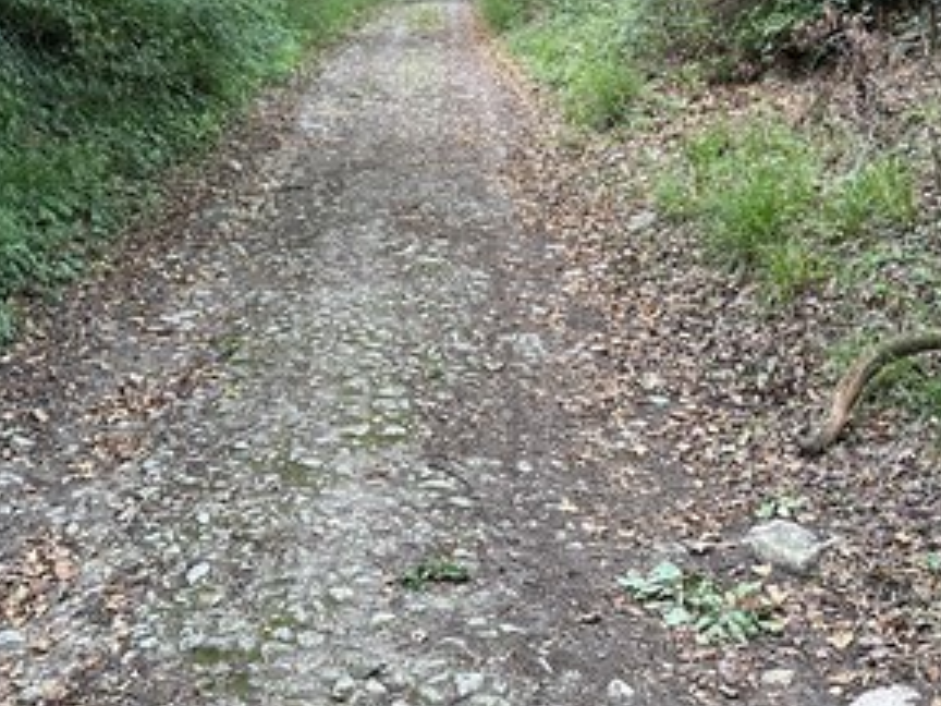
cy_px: -7
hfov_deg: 38.1
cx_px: 392
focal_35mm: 50
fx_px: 1359
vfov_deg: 27.4
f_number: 1.78
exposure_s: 1/121
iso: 160
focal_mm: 6.86
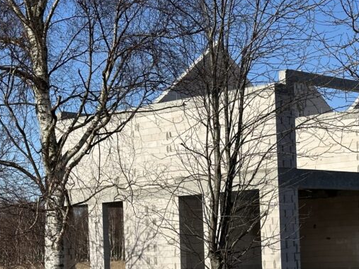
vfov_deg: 15.1
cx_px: 250
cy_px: 229
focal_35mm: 97
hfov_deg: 20.1
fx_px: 1006
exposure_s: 1/6211
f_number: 1.78
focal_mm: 6.86
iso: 64
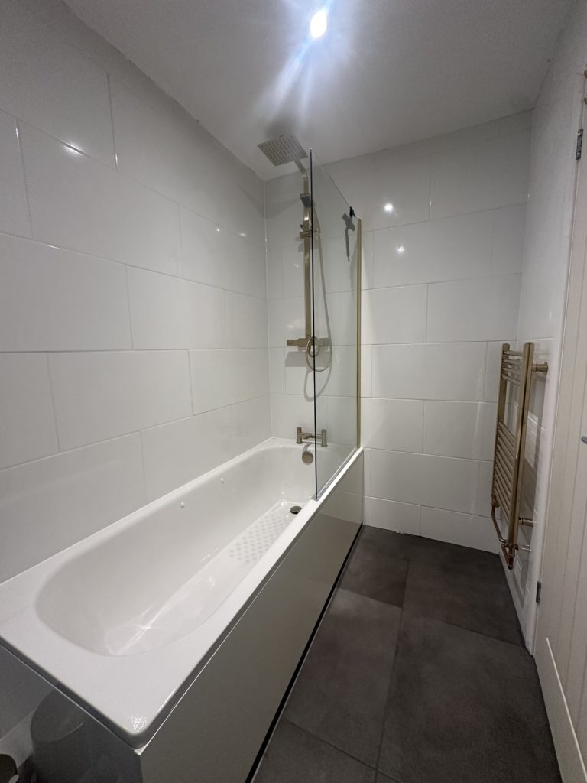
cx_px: 294
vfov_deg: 102.1
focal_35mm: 14
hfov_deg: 85.7
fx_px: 317
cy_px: 392
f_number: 2.2
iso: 200
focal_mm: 2.22
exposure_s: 1/100
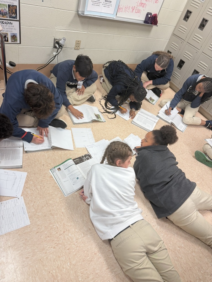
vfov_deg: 71.6
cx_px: 106
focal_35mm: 24
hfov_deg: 56.8
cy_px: 141
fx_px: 196
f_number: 1.78
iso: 160
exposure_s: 1/120
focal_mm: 6.76
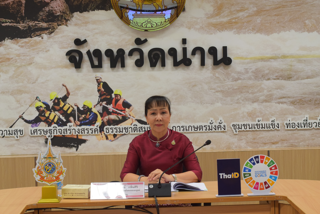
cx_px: 160
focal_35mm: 75
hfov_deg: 27.0
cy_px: 107
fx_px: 667
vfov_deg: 18.2
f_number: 5.6
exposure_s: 1/125
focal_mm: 50
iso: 1250
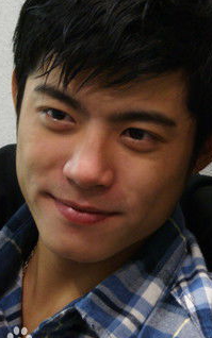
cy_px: 149
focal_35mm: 185
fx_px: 1709
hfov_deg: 7.0
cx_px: 284
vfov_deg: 11.3
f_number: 5.6
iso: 400
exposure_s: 1/15
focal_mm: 60
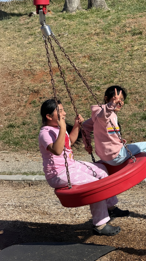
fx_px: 757
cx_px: 97
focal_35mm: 110
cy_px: 131
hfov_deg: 11.0
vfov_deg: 19.5
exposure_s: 1/638
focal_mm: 16.89
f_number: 2.8
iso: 25
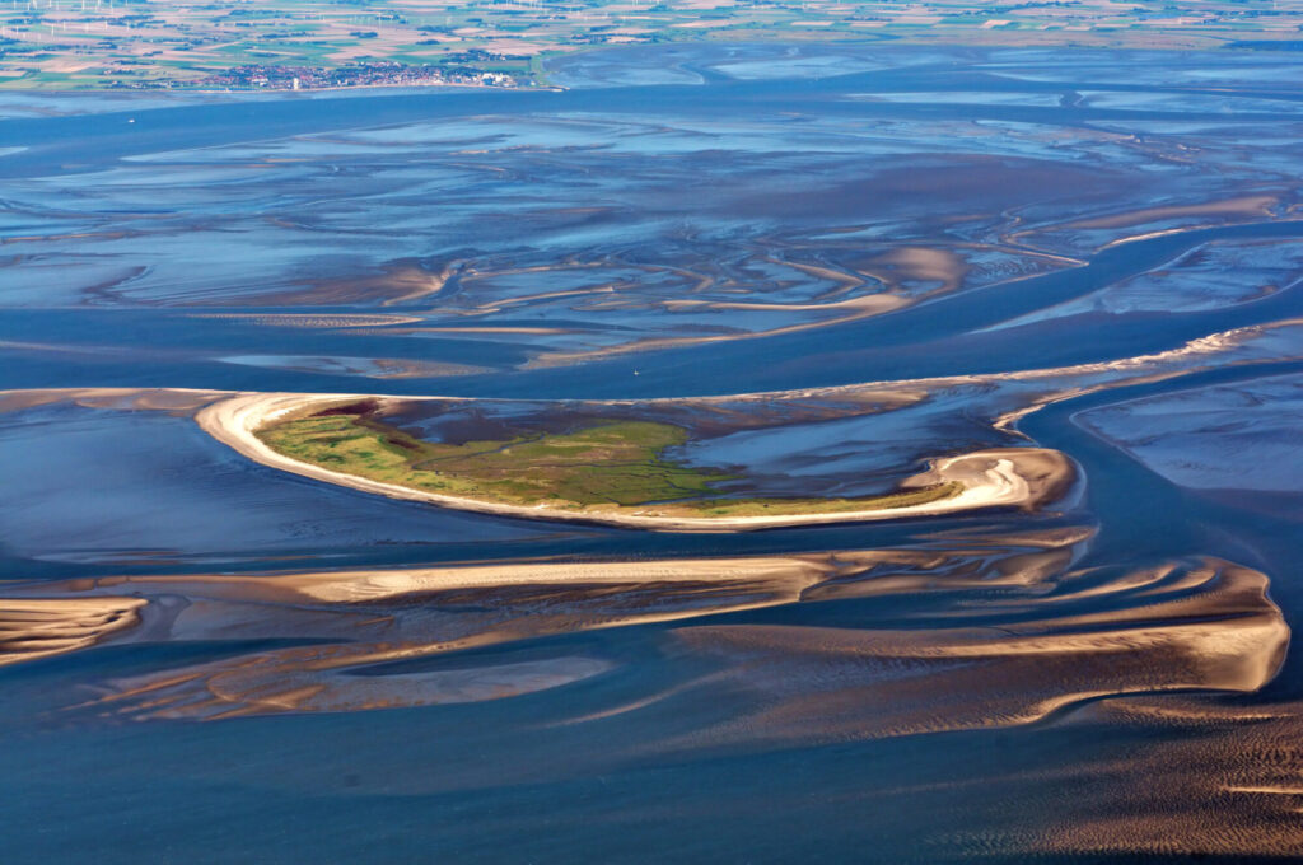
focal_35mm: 105
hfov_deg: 19.5
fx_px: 3796
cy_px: 432
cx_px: 652
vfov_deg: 13.0
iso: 200
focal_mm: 70
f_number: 11
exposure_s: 1/500
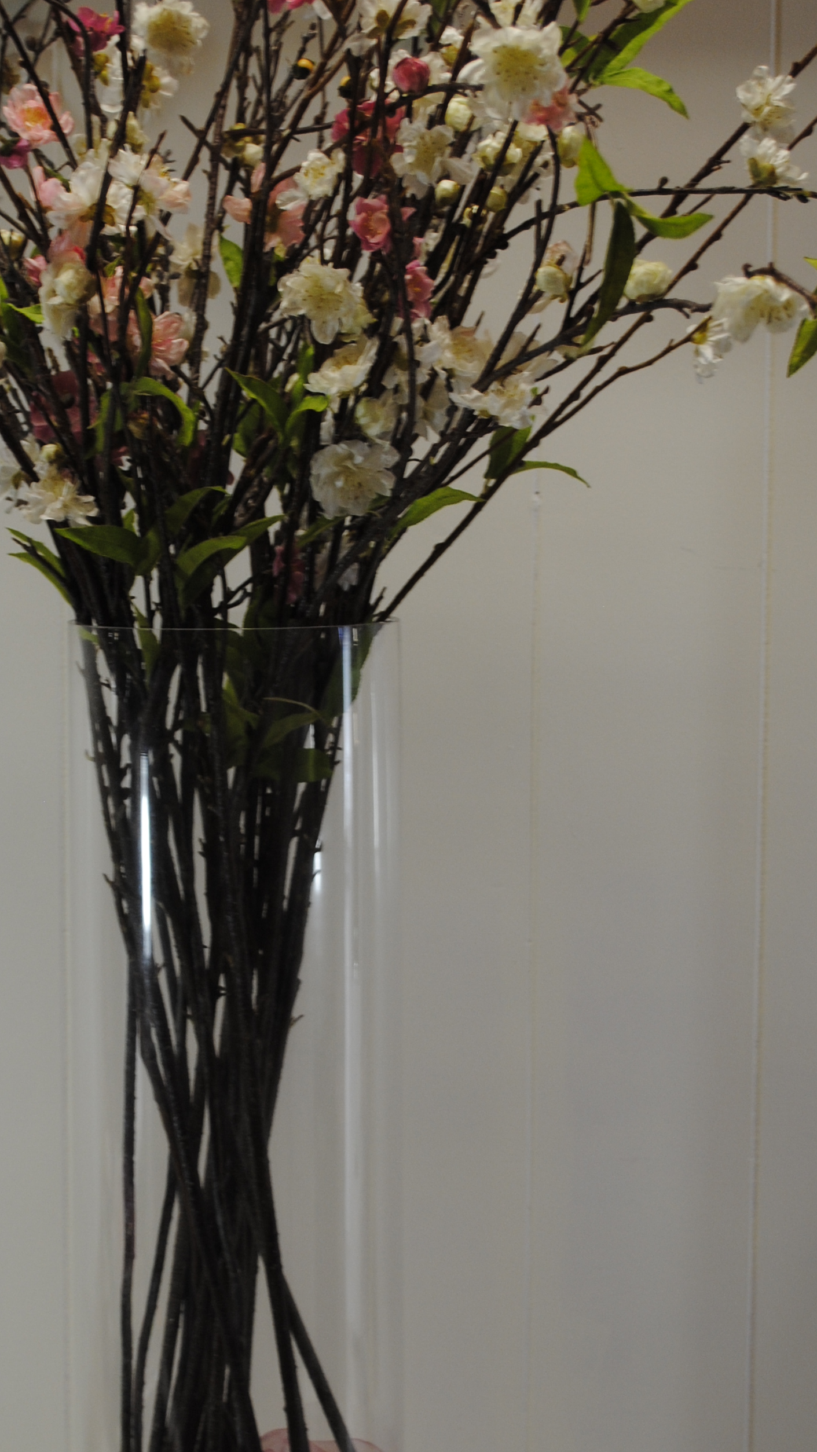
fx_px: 2619
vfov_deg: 31.0
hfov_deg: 17.7
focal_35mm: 68
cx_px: 265
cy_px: 812
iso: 200
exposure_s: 1/30
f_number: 4.5
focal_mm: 28
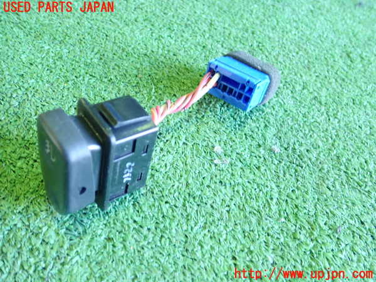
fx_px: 326
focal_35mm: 30
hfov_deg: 60.0
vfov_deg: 46.8
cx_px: 188
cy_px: 141
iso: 1000
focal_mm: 5.5
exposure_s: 1/30
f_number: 2.3
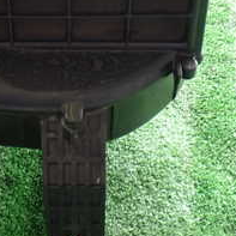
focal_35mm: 97
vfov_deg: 17.5
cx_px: 19
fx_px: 748
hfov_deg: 17.6
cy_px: 5
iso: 200
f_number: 2.5
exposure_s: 1/40
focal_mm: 6.37
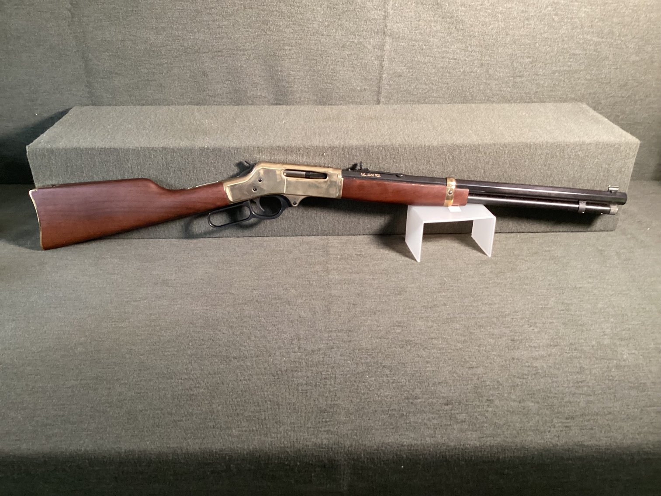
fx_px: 592
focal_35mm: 31
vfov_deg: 45.4
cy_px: 248
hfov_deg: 58.3
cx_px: 330
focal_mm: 3.3
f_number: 2.4
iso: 400
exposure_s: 1/40
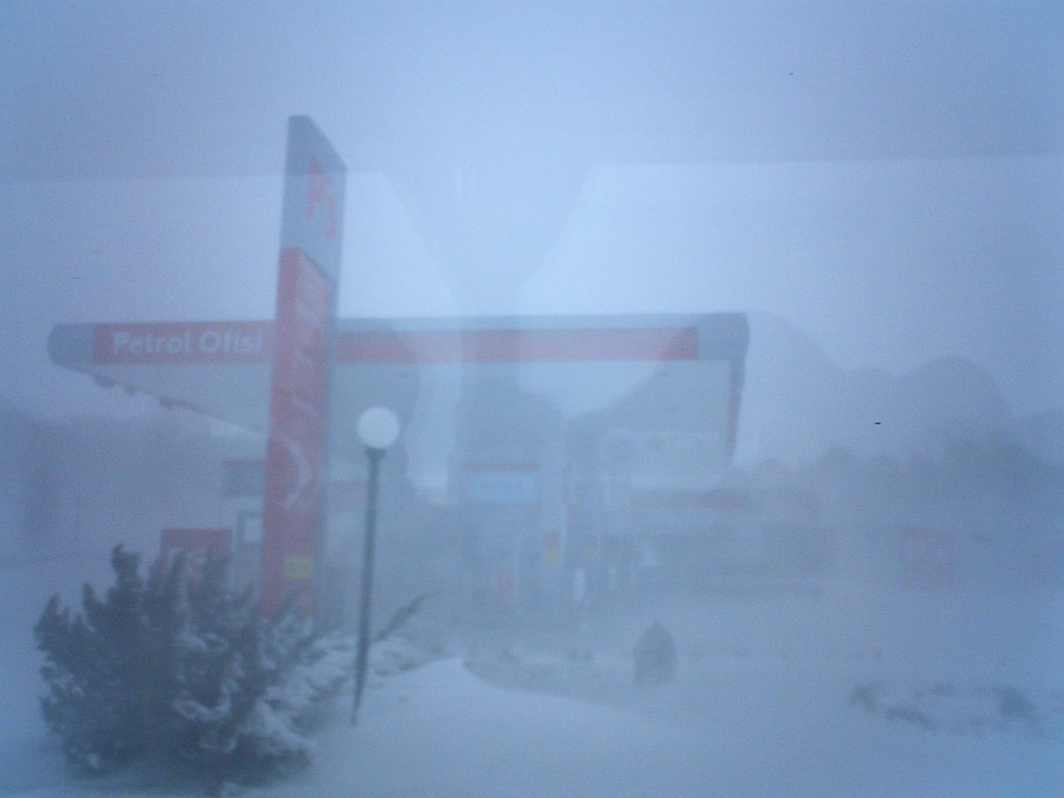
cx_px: 532
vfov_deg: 38.7
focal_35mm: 37
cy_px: 399
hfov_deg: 50.1
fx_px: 1137
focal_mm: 5.6
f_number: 3.5
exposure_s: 1/100
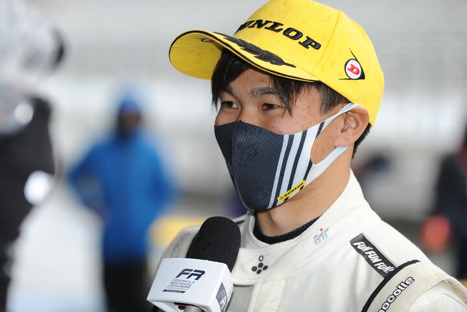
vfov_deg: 11.4
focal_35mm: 120
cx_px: 234
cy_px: 156
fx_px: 1557
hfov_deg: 17.1
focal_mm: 120
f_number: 4
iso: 200
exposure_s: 1/250
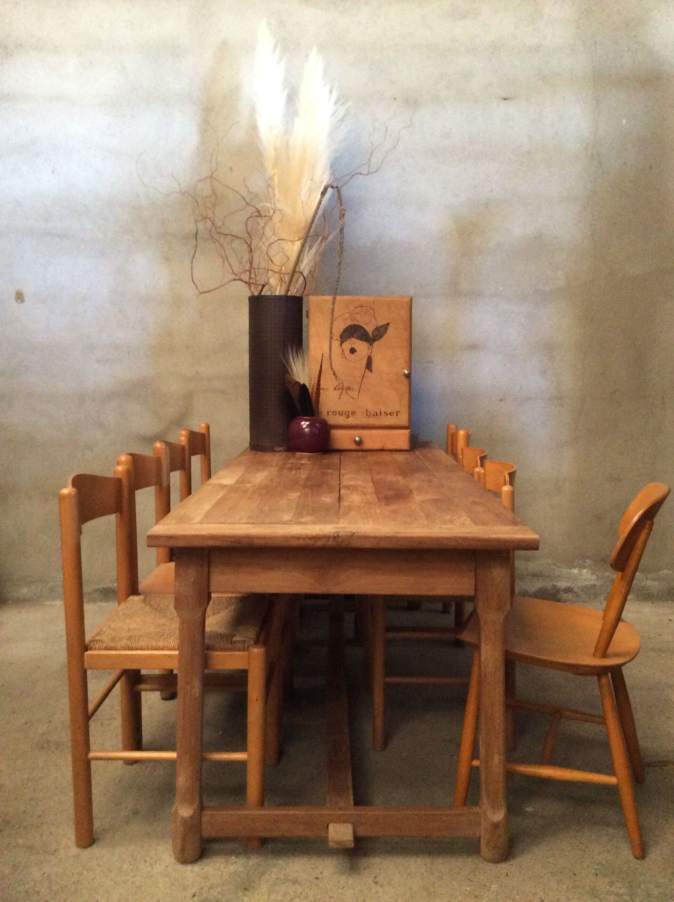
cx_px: 337
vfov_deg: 56.9
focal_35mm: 32
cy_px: 451
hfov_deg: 44.1
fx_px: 833
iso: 320
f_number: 2.4
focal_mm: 3.3
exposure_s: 1/17
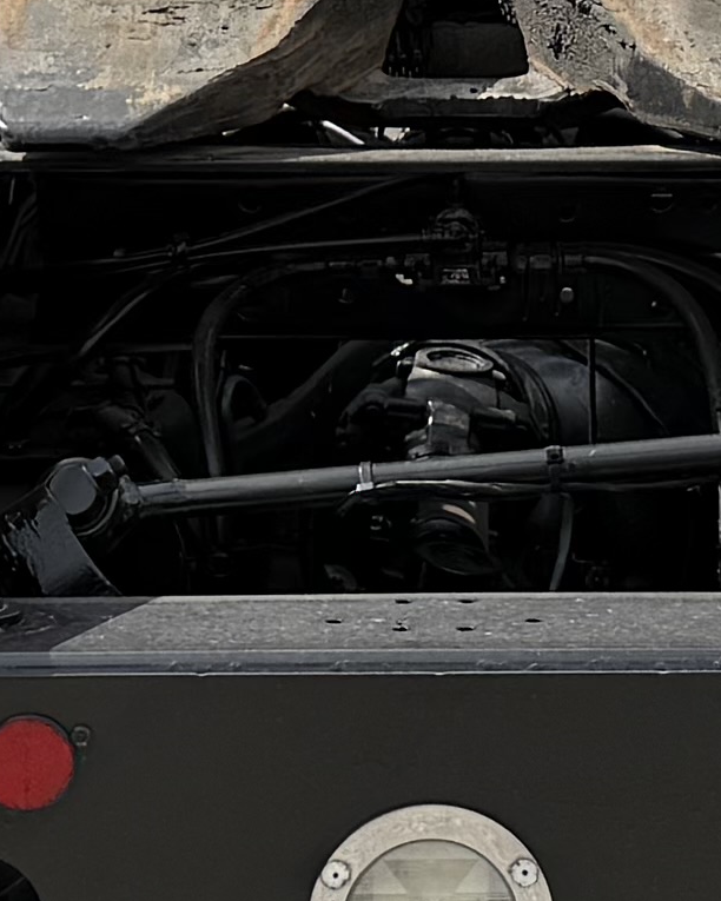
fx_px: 4668
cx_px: 662
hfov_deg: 8.8
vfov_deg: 10.8
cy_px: -256
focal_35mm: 175
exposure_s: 1/4673
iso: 80
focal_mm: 6.76
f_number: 1.78
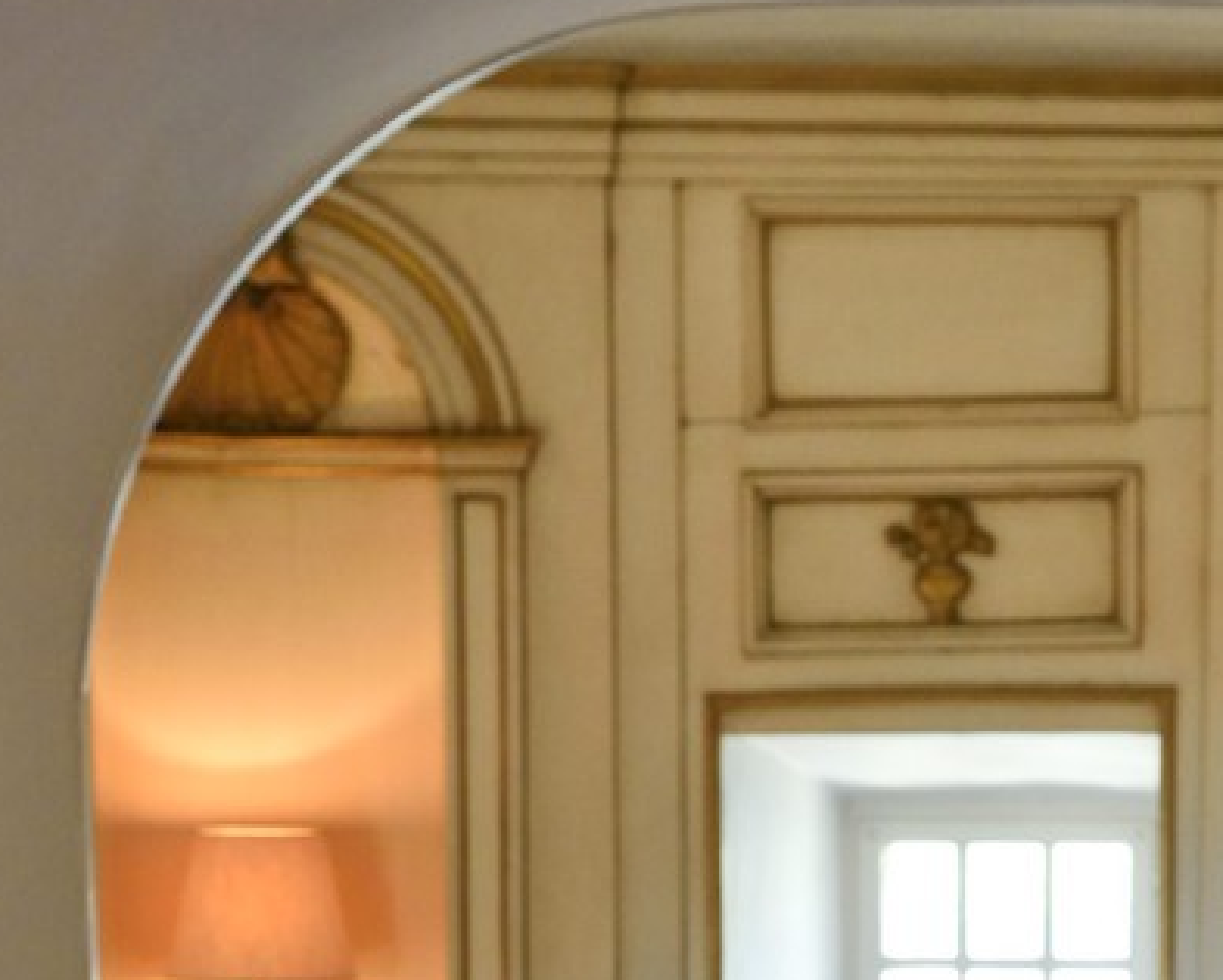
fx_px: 5252
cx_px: 940
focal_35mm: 145
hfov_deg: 13.2
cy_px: 2144
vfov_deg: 9.7
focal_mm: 38
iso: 1600
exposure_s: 1/80
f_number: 7.1
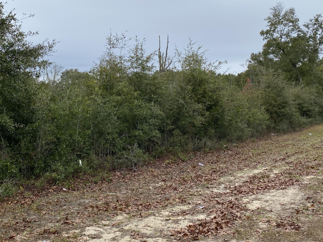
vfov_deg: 39.2
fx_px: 336
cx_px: 135
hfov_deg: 51.1
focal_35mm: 36
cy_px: 80
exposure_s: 1/1115
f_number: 1.8
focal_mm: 4.25
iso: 32
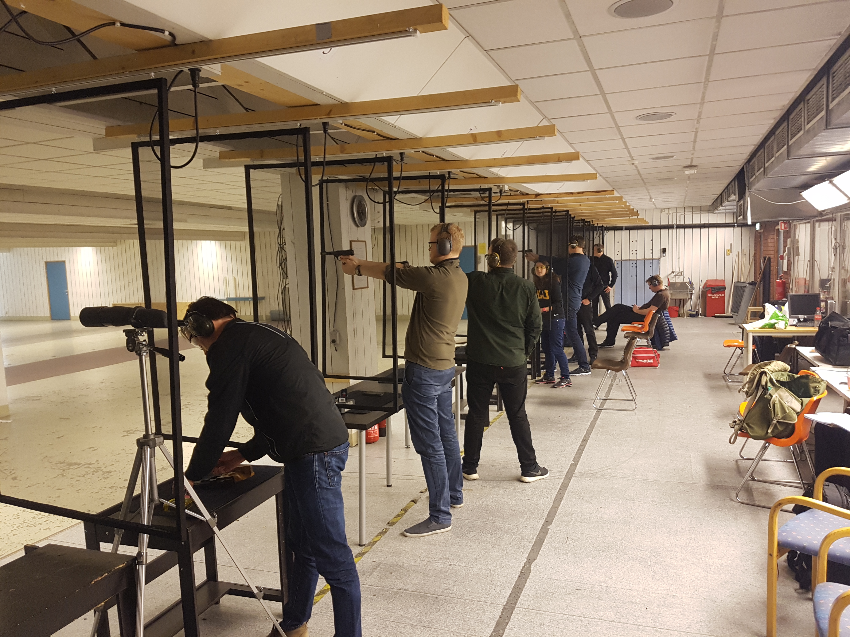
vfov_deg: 53.1
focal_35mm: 26
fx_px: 638
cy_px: 318
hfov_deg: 67.3
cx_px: 425
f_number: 1.7
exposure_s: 1/25
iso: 125
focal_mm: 4.2
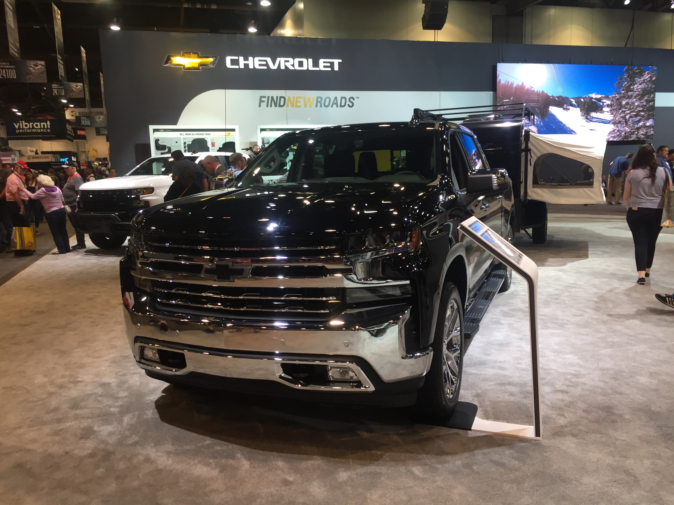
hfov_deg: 61.7
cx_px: 337
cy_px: 252
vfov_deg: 48.2
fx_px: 565
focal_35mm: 29
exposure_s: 1/30
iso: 32
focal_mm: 4.15
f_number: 2.2
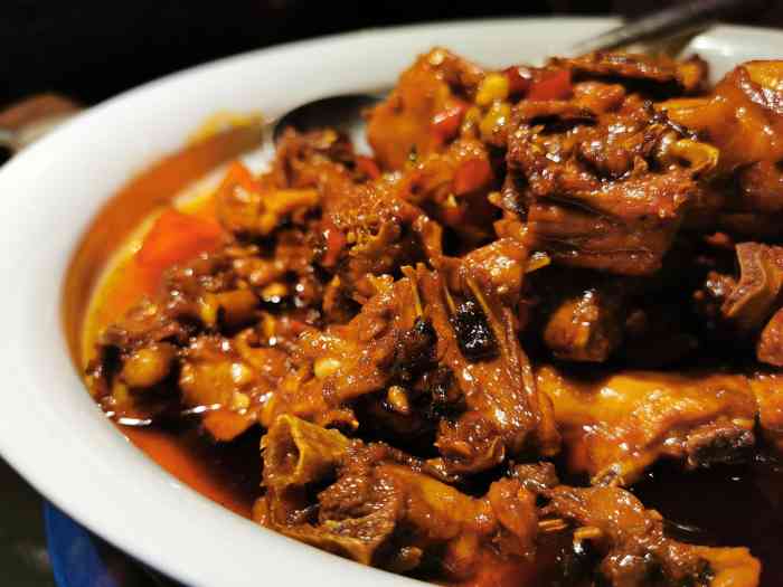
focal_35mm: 27
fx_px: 611
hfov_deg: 65.3
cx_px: 392
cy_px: 294
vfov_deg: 51.4
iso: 80
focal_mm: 5.58
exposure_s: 1/100
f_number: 1.8
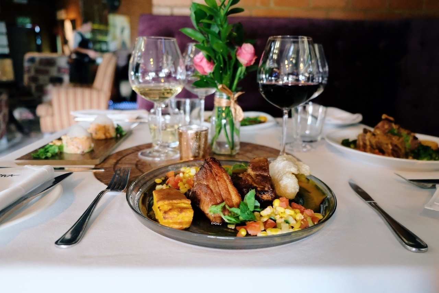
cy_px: 146
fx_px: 329
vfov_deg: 48.0
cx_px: 220
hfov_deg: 67.4
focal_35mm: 27
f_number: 2.8
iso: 4000
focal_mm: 18
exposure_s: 1/60
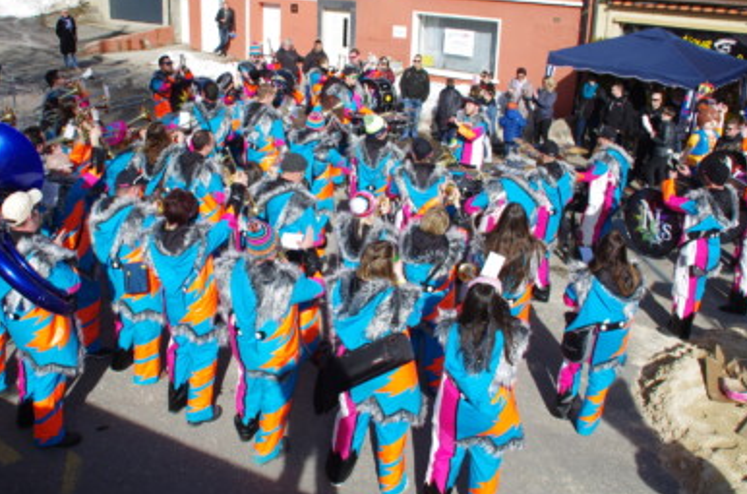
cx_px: 314
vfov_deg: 37.5
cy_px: 199
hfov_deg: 54.3
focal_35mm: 35
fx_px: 724
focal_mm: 18
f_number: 11
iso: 100
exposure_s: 1/125
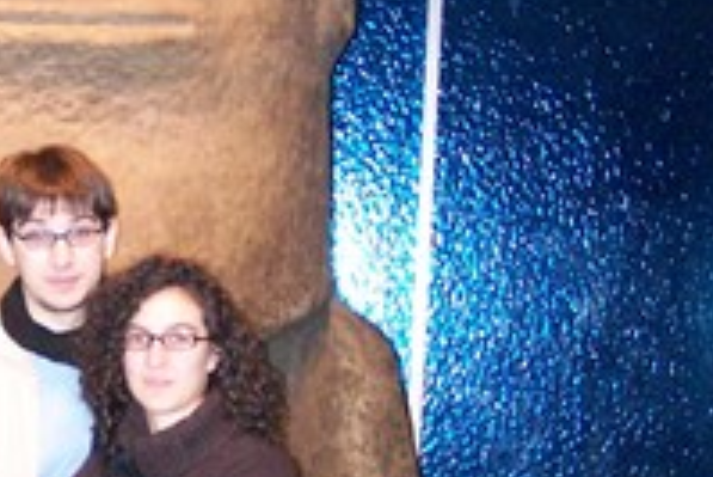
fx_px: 2359
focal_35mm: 119
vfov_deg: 11.5
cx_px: 93
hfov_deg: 17.0
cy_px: 287
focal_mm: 6.3
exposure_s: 1/40
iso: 400
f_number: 2.8
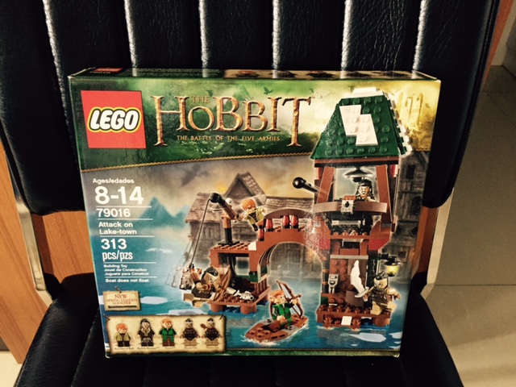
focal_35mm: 29
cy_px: 194
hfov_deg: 61.7
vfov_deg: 48.2
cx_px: 258
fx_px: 432
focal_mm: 4.15
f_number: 2.2
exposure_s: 1/17
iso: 250
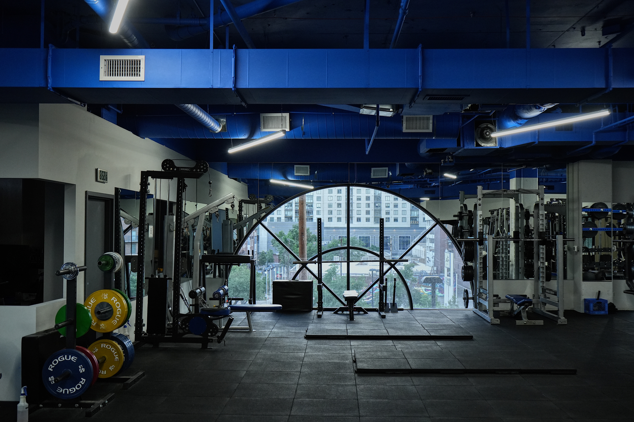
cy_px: 211
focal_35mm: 38
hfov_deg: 50.7
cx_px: 317
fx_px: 669
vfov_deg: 35.1
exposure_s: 1/200
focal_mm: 38
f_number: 6.3
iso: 2500
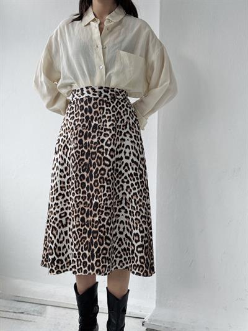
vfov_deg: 39.6
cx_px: 124
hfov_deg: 30.3
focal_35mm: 48
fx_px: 458
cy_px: 166
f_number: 1.78
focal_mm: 6.76
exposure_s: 1/227
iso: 64
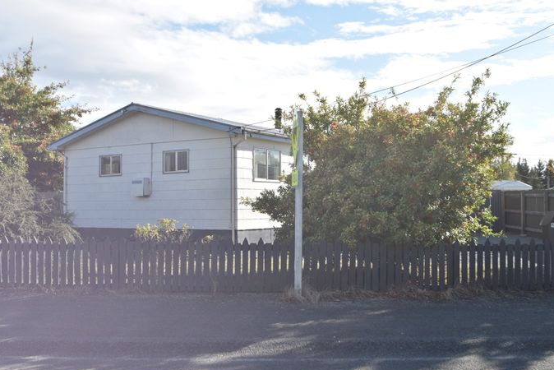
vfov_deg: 32.7
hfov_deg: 47.4
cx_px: 275
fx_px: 631
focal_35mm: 41
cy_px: 184
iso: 200
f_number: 9
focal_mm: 24
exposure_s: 1/320
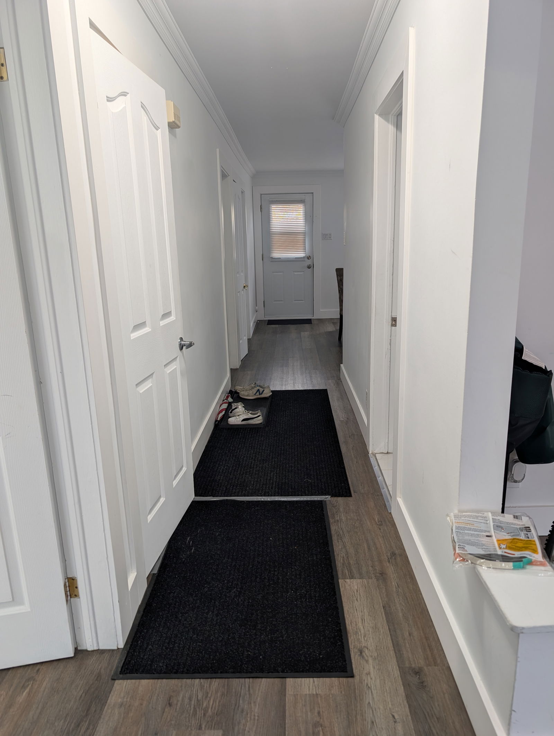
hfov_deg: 56.9
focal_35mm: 24
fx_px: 511
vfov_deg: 71.5
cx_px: 277
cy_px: 368
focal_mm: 6.9
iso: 19
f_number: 1.68
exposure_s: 1/80.2
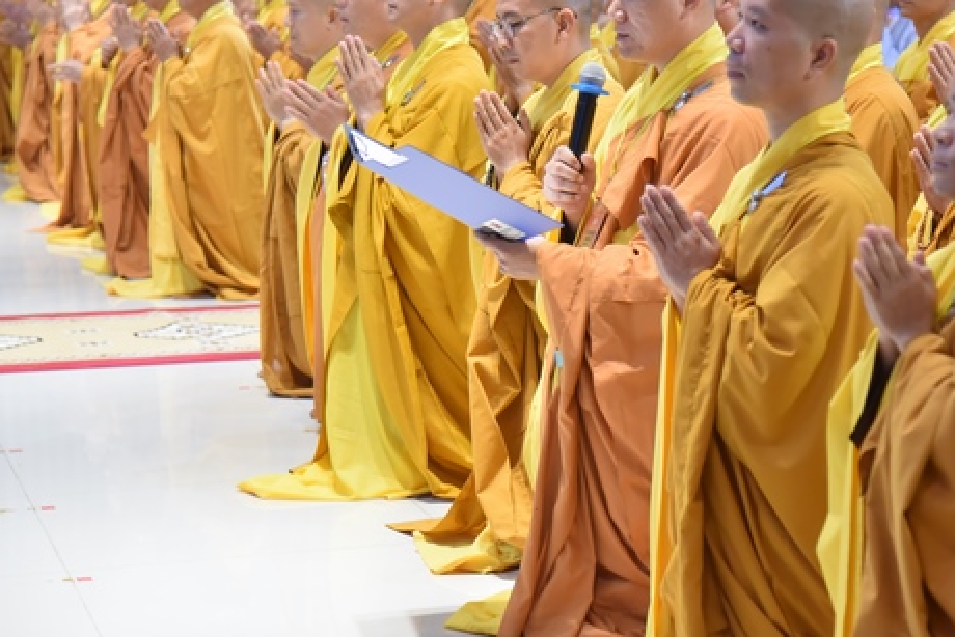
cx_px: 598
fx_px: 2813
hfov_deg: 19.2
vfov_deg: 12.9
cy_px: 347
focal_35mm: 106
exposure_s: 1/100
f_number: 4
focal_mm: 75
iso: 1600
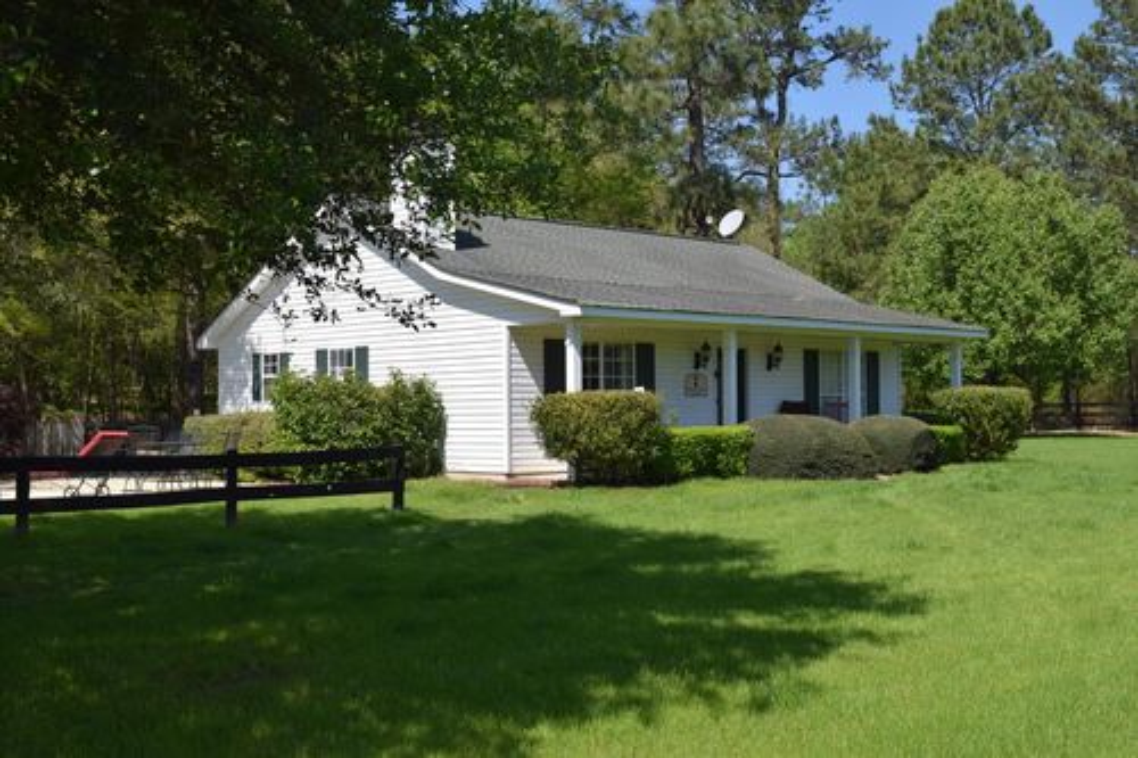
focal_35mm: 44
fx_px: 1375
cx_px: 569
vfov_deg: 30.8
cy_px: 379
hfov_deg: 45.0
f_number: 10
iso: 200
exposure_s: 1/400
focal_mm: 29
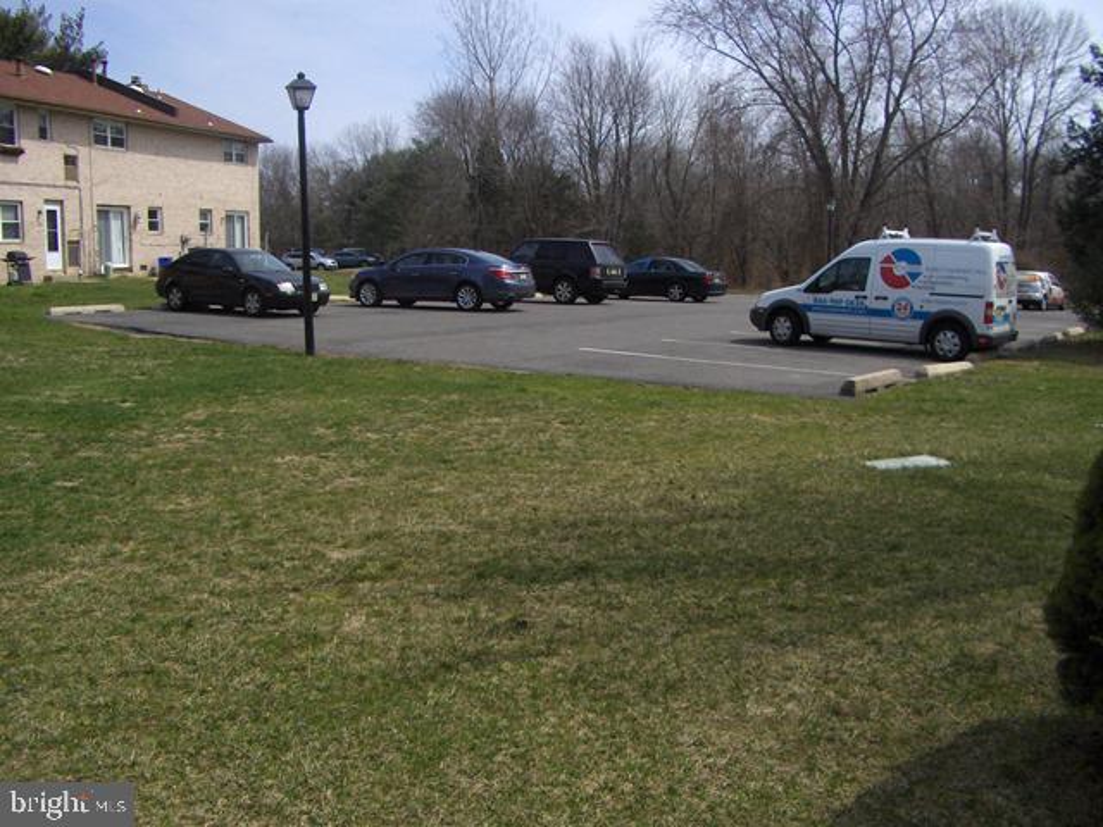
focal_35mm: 35
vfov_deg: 40.7
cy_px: 414
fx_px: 1115
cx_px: 552
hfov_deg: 52.6
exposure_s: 1/2041
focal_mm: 5.8
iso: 100
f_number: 4.3
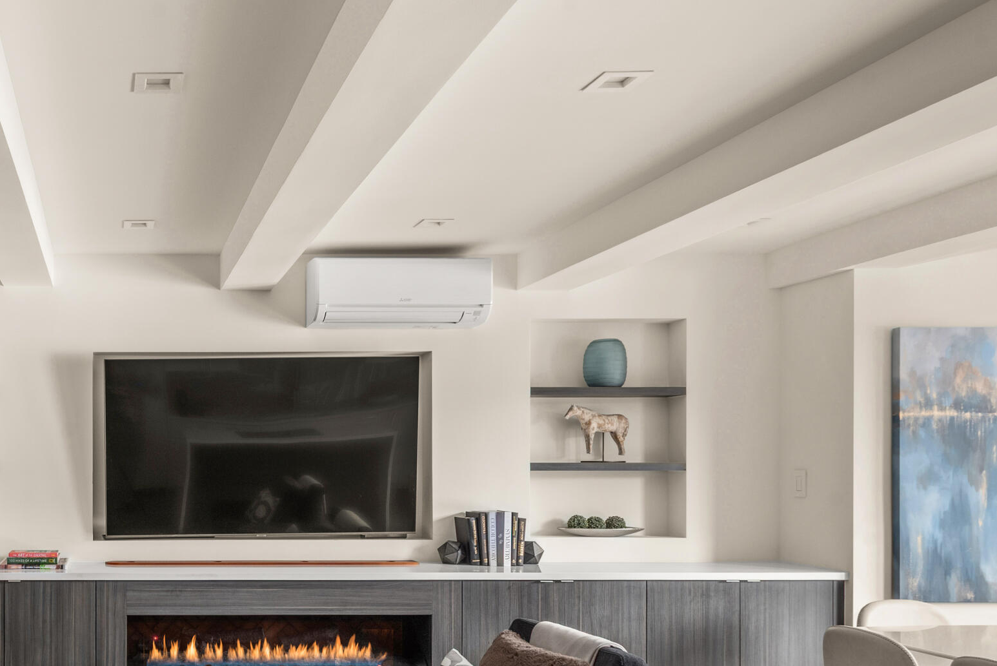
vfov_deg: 38.8
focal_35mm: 33
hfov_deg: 51.0
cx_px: 110
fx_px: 914
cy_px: 512
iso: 400
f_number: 10
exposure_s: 1/1.67
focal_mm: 17
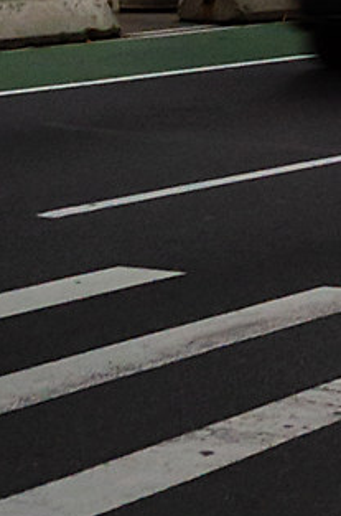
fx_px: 2798
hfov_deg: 6.5
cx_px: 913
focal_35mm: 196
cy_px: -964
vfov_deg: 8.9
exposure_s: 1/25
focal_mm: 17
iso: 500
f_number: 10
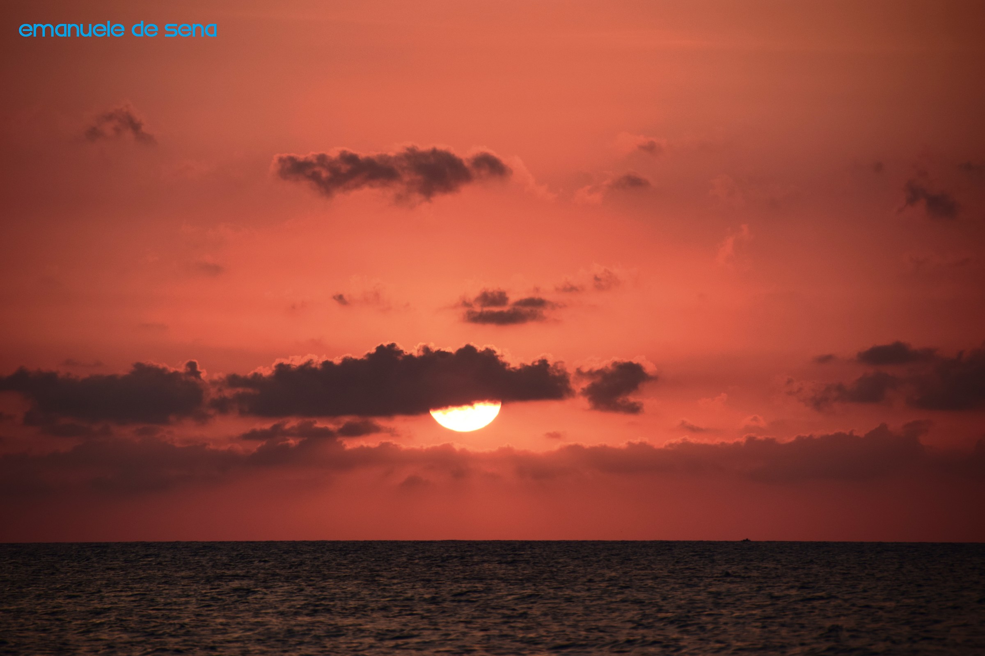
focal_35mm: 300
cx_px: 492
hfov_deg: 6.9
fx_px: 8208
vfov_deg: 4.6
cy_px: 328
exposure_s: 1/500
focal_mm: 200
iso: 200
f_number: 6.3
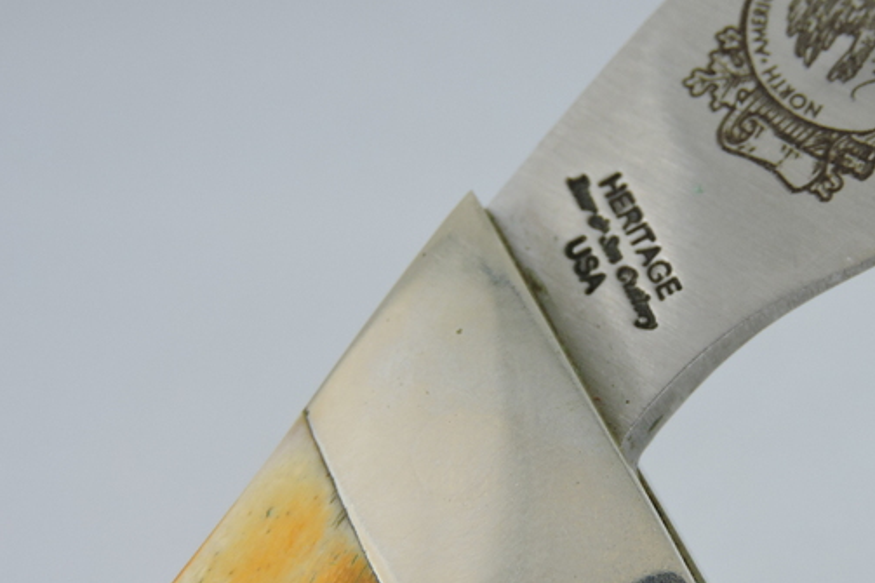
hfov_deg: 25.2
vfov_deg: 17.1
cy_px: 291
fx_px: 1944
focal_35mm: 80
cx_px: 606
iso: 100
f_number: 4
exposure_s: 1/50
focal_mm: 9
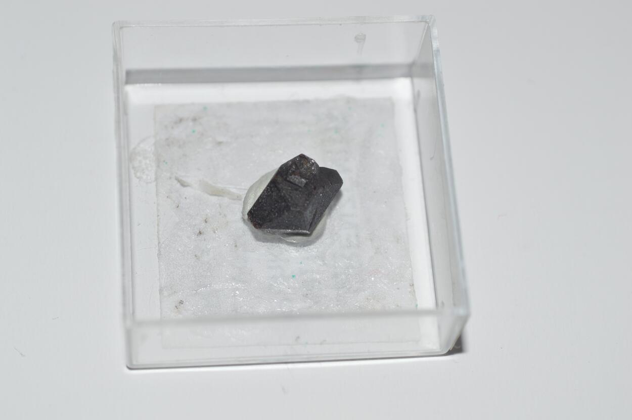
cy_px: 210
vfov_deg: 16.5
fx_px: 1447
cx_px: 316
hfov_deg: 24.6
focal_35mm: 82
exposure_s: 1/60
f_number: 8
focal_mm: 55
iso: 100
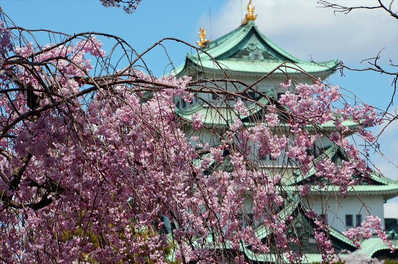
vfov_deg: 7.5
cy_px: 132
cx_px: 199
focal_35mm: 184
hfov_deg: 11.2
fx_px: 2031
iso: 100
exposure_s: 1/250
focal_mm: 122.6
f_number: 9
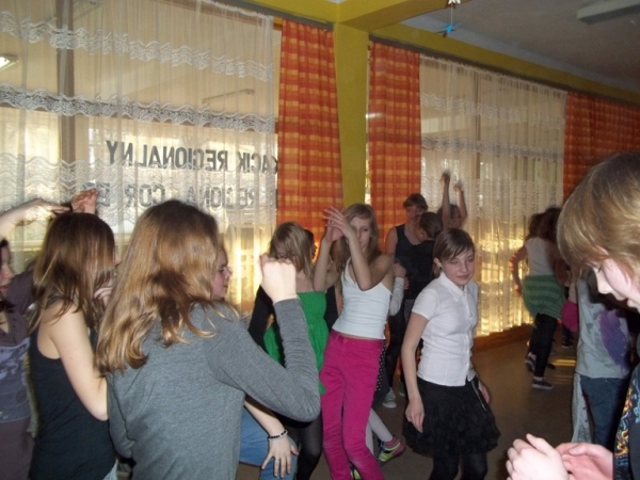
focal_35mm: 32
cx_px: 320
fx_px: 592
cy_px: 240
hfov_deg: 56.8
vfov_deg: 44.2
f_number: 2.9
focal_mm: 5.7
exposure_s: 1/30
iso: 160
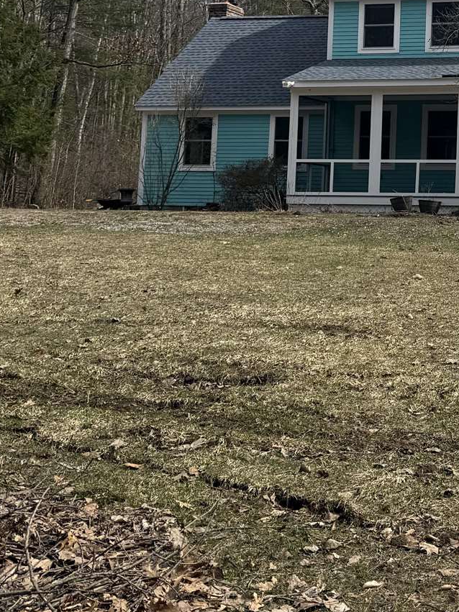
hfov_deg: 20.8
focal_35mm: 65
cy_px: 142
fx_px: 1149
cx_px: 581
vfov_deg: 29.3
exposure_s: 1/8130
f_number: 1.78
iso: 80
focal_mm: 6.76
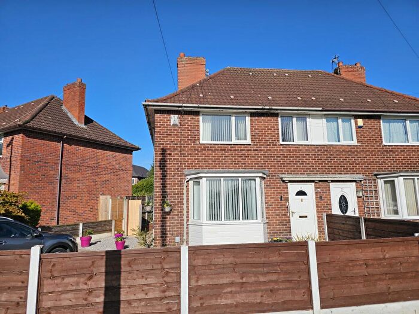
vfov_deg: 58.9
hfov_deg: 73.9
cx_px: 210
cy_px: 157
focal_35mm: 23
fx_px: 278
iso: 12
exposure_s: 1/1601
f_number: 1.7
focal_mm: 6.3
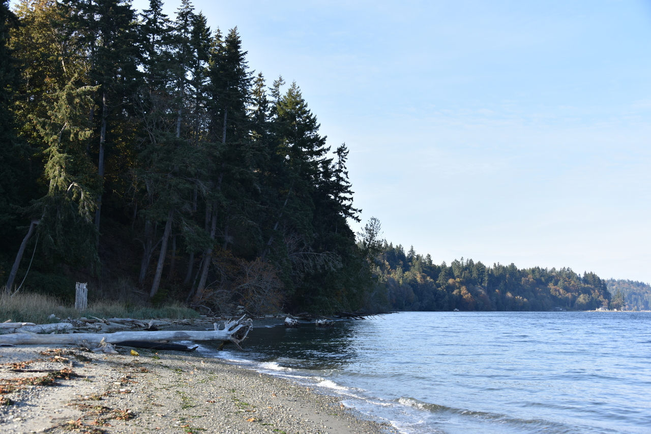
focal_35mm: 45
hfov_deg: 43.6
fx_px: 814
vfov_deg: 29.9
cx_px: 326
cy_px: 217
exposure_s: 1/160
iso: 100
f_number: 6.3
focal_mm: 45
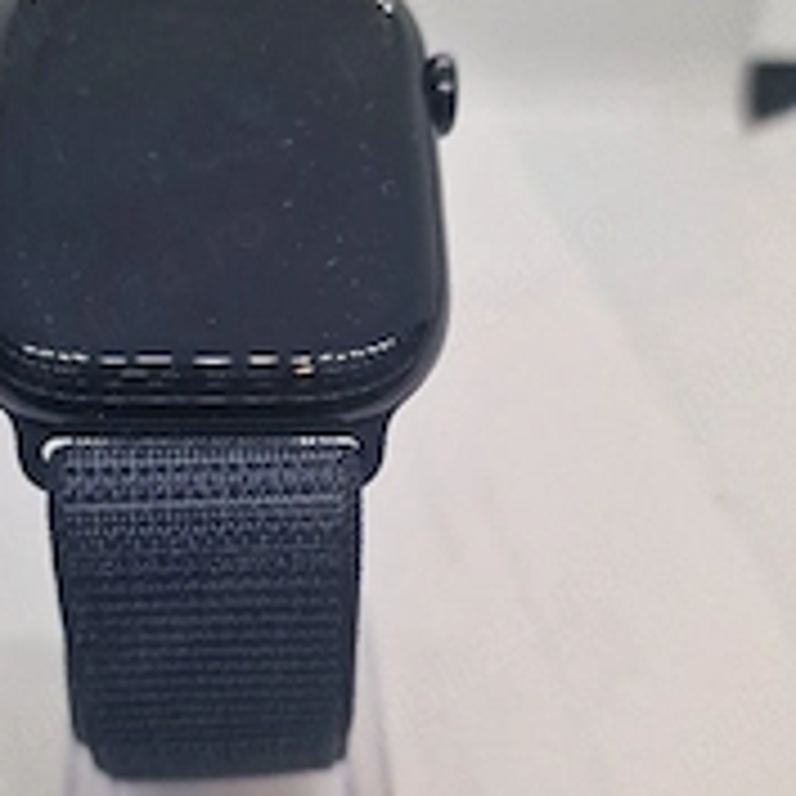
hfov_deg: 36.1
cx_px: 211
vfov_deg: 36.8
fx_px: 1197
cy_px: 369
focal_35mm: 46
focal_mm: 6.4
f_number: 1.8
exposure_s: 1/182
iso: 50
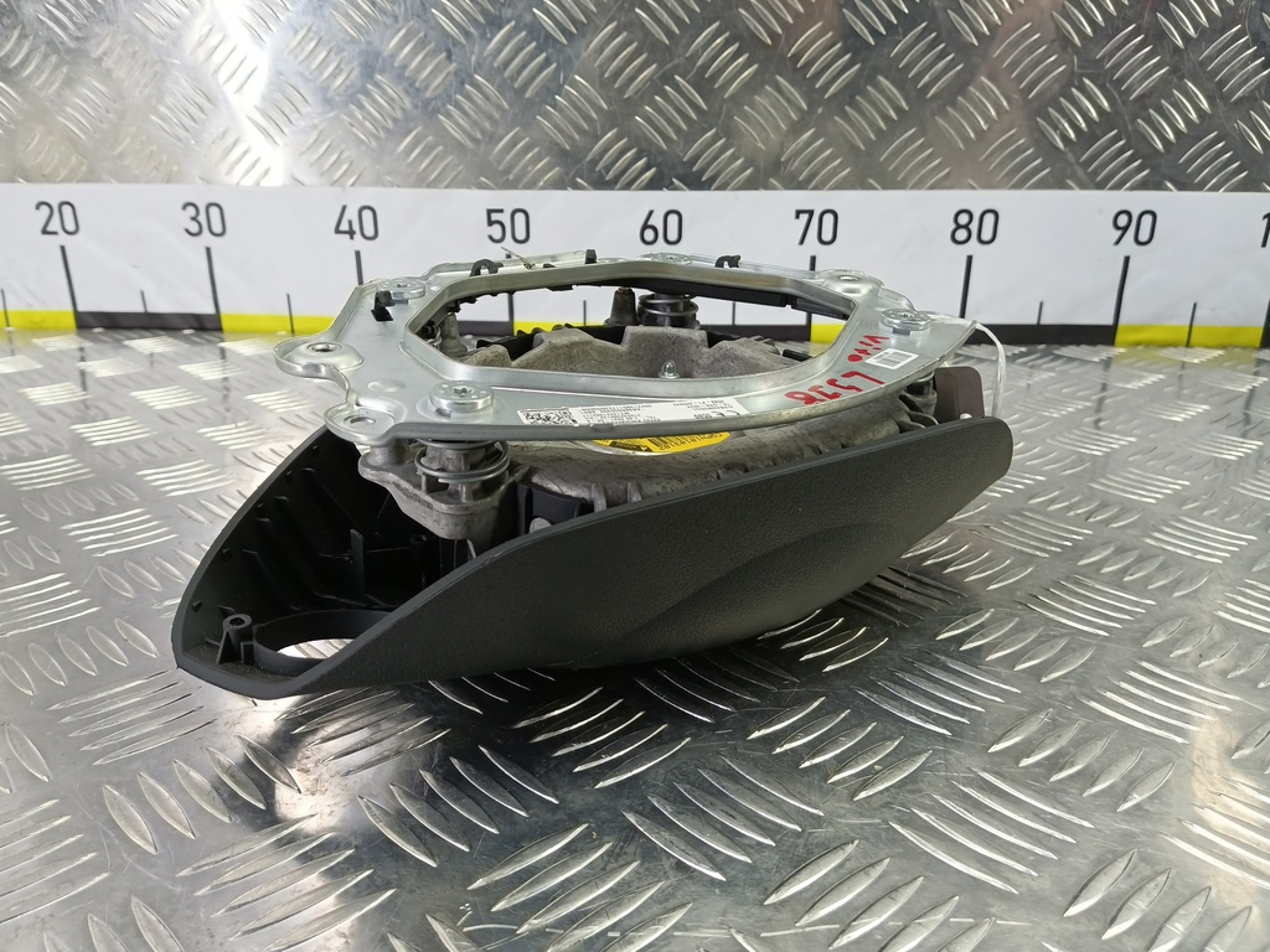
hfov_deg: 73.9
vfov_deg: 58.9
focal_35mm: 23
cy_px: 476
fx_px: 844
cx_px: 635
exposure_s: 1/50
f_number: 1.6
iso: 170
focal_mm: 4.11
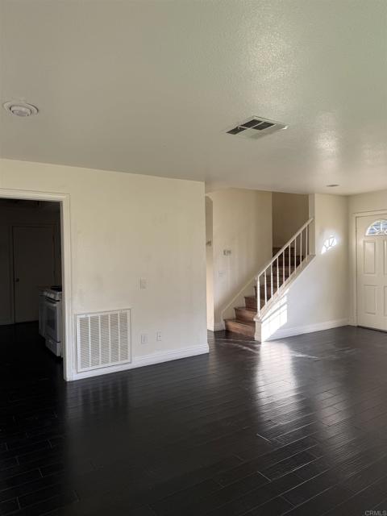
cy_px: 258
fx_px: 358
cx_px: 194
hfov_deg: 56.8
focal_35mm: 24
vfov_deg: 71.6
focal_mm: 6.76
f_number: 1.78
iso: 80
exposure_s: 1/121
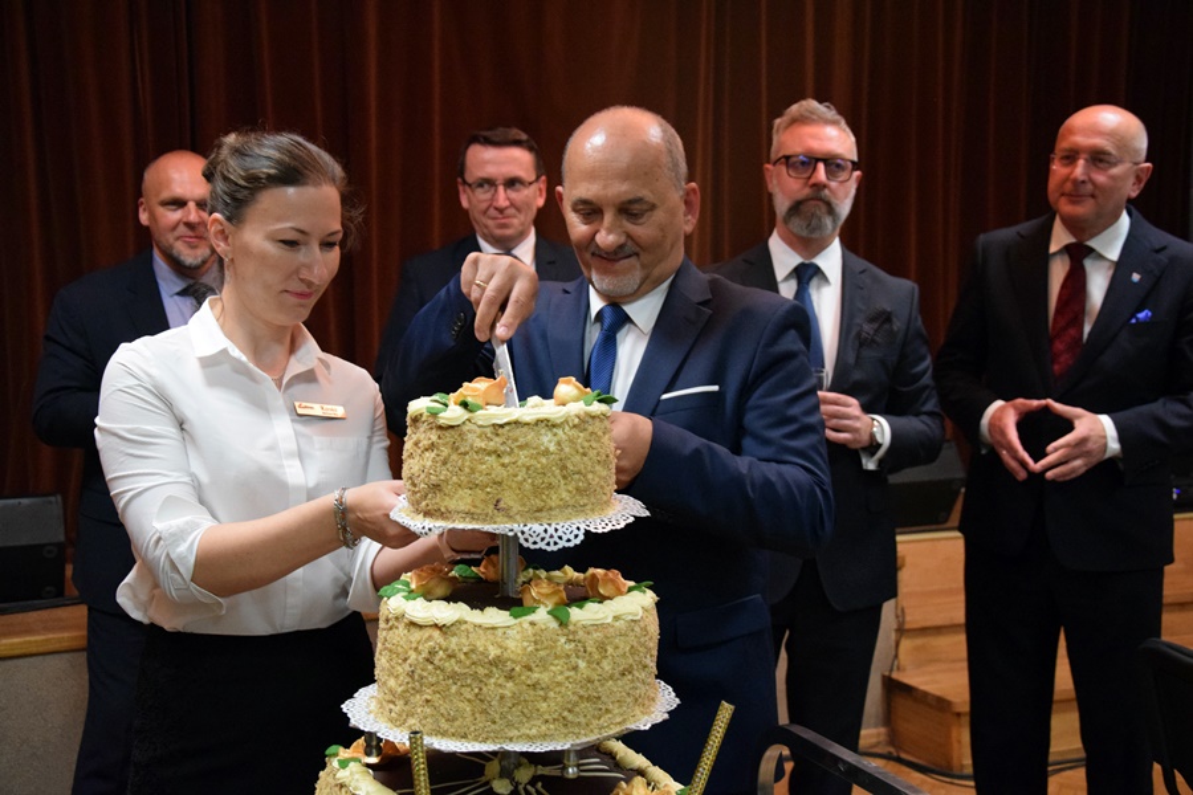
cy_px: 398
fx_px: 1690
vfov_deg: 26.5
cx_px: 596
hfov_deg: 38.9
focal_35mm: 51
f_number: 4.5
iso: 3600
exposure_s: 1/100
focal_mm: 34
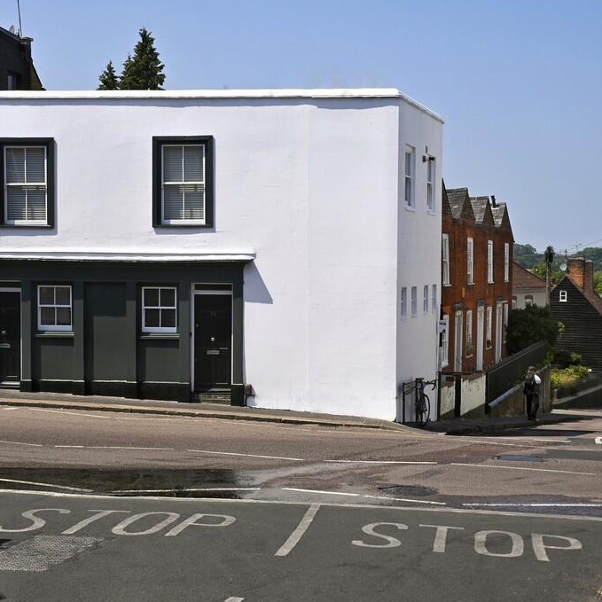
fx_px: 1161
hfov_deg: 29.0
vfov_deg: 29.1
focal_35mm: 59
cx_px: 346
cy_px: 302
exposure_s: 1/800
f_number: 9
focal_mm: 31
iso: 250
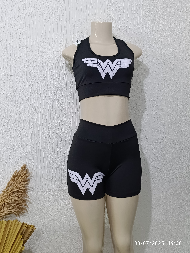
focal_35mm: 23
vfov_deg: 73.8
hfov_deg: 59.0
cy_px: 126
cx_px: 95
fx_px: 168
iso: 1250
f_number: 1.6
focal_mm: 6.14
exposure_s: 1/60
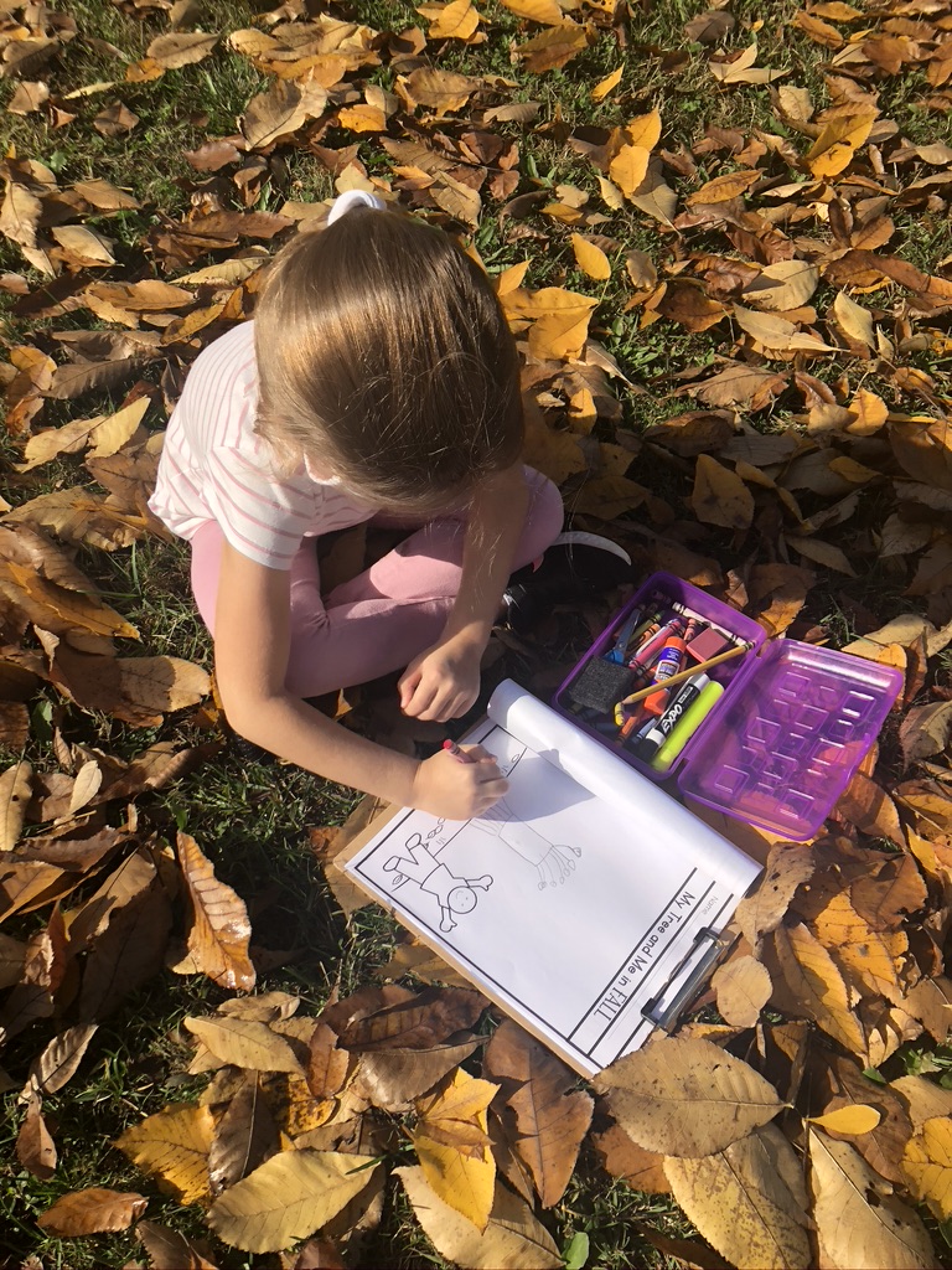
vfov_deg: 63.4
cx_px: 476
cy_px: 635
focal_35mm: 28
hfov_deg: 49.7
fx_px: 1027
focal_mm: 3.99
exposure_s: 1/2114
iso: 20
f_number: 1.8
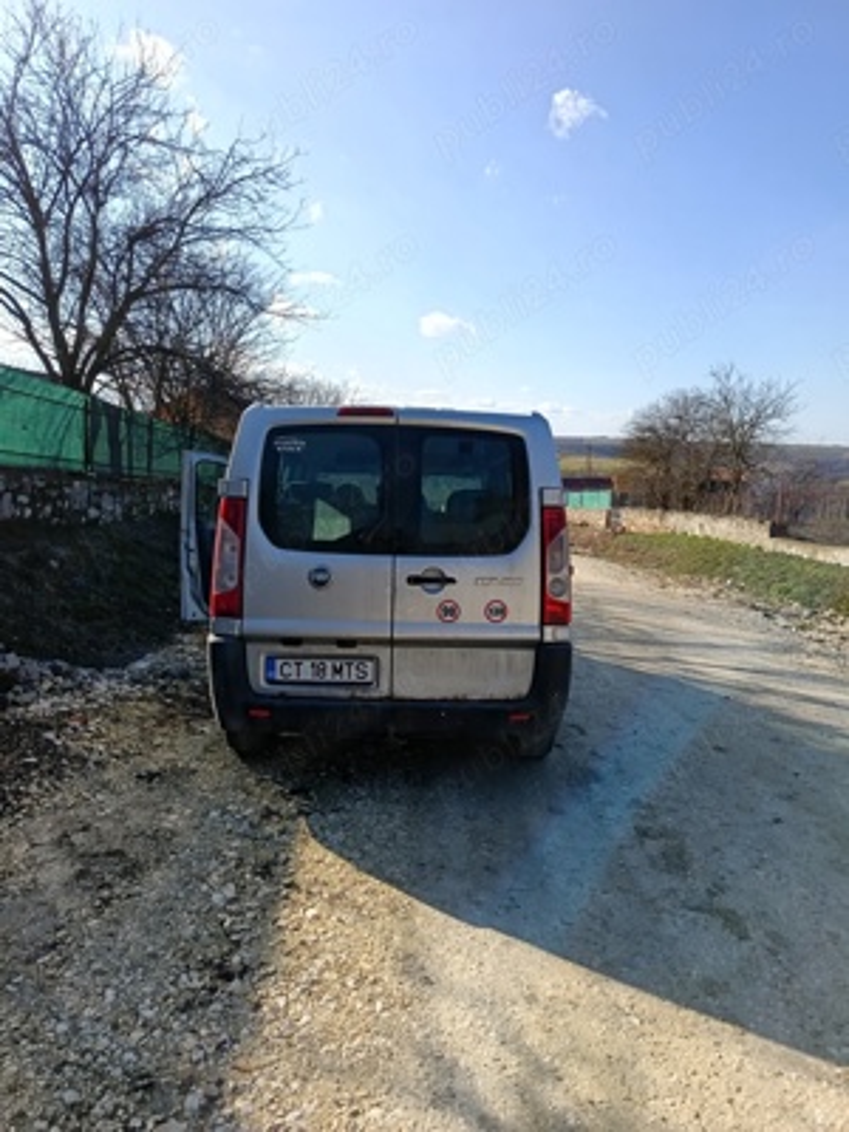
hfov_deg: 56.8
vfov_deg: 71.6
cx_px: 424
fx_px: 785
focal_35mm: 24
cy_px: 566
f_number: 1.75
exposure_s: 1/439
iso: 100
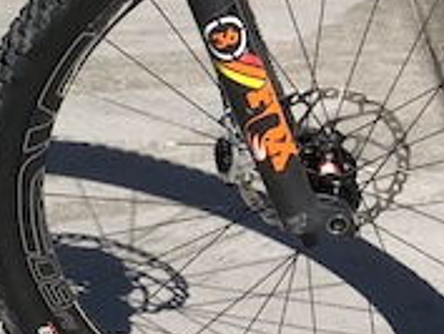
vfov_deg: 6.3
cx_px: -256
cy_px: -8
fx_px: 3016
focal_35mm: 235
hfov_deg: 8.2
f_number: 2.4
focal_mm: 6
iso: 16
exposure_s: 1/1297
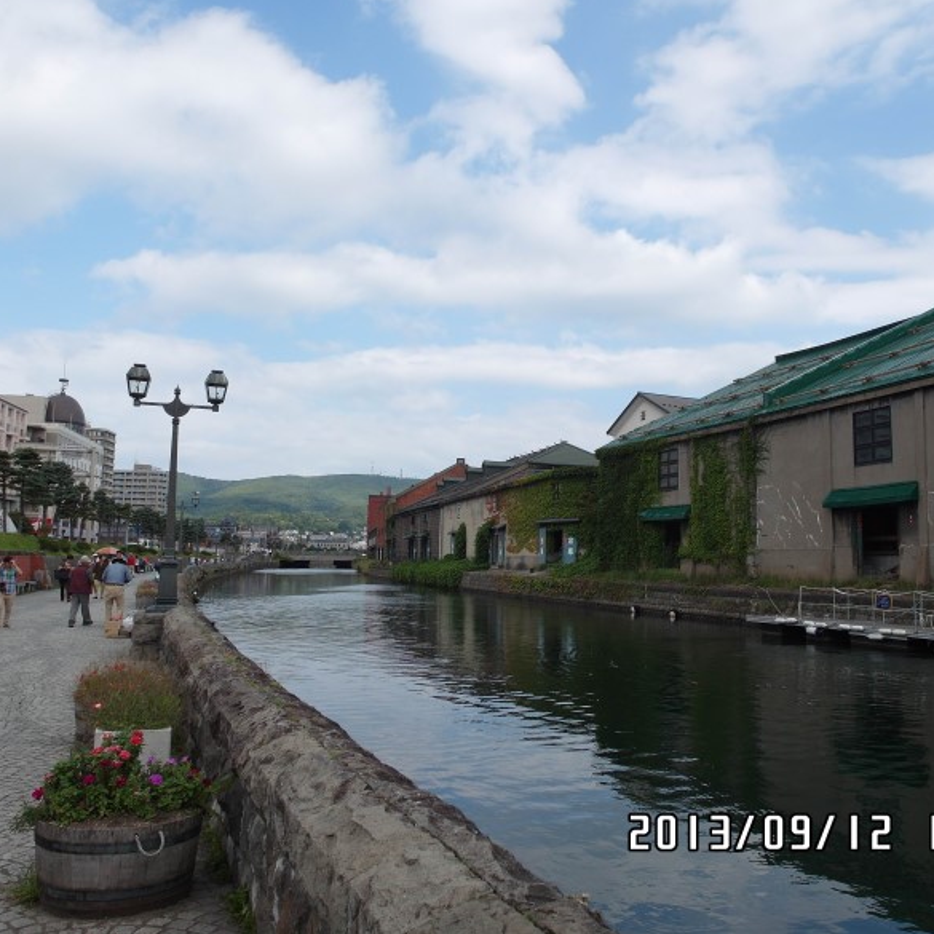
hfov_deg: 55.2
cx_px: 557
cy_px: 460
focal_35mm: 29
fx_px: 885
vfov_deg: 55.6
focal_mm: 5.2
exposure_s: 1/1500
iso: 80
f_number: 2.8
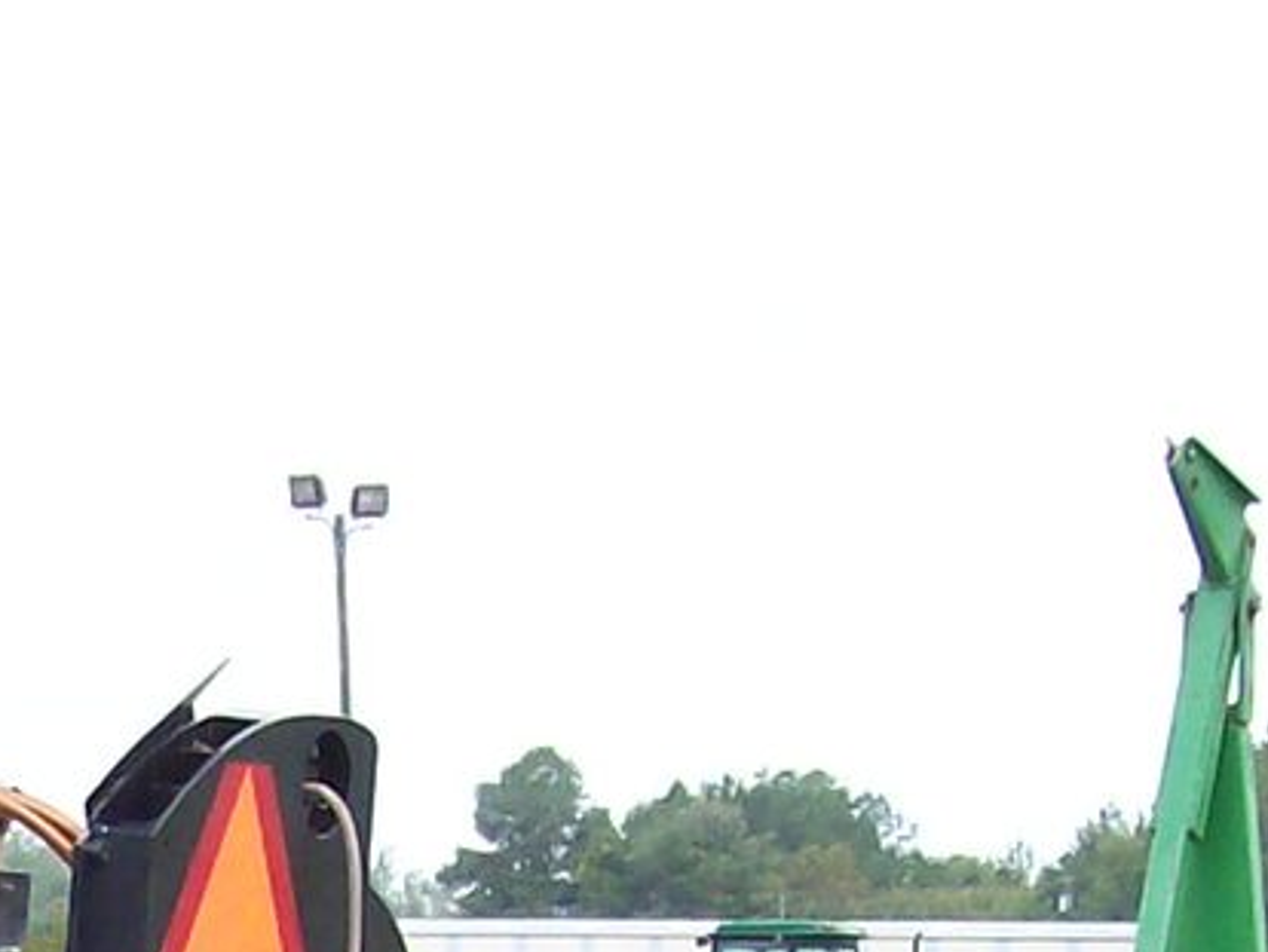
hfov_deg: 10.9
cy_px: 1968
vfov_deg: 7.9
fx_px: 6524
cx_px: -273
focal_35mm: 178
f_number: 2.7
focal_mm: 6
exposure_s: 1/218
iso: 80
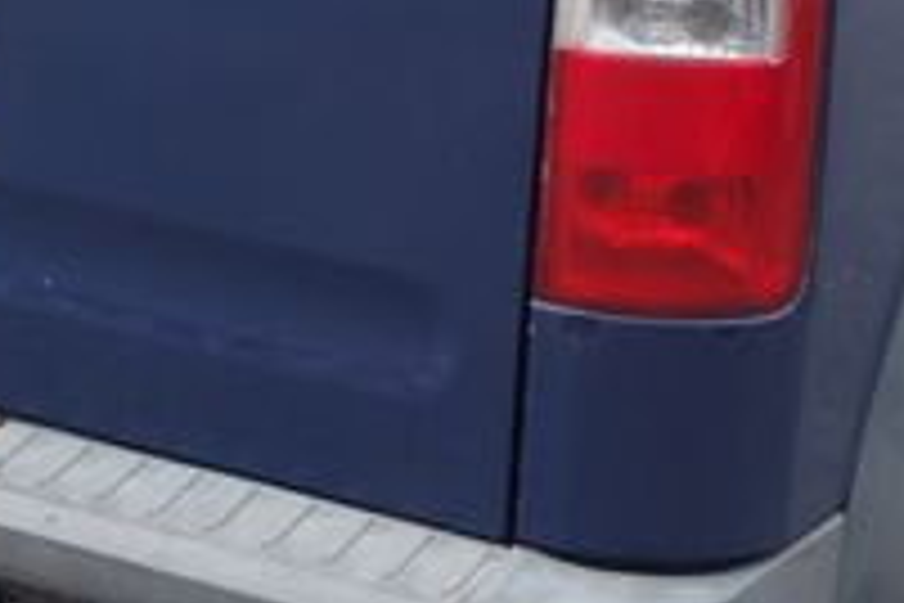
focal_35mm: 143
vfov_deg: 9.4
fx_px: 3591
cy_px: -232
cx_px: 585
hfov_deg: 14.3
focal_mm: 10.4
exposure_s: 1/100
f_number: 5
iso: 125
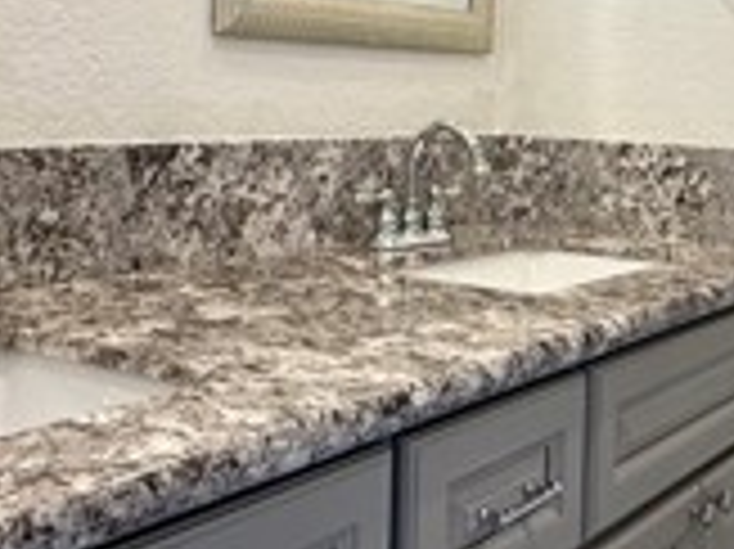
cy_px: 158
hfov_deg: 34.1
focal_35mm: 55
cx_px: 572
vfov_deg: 26.3
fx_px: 1165
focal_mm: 2.22
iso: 160
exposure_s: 1/120
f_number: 2.2
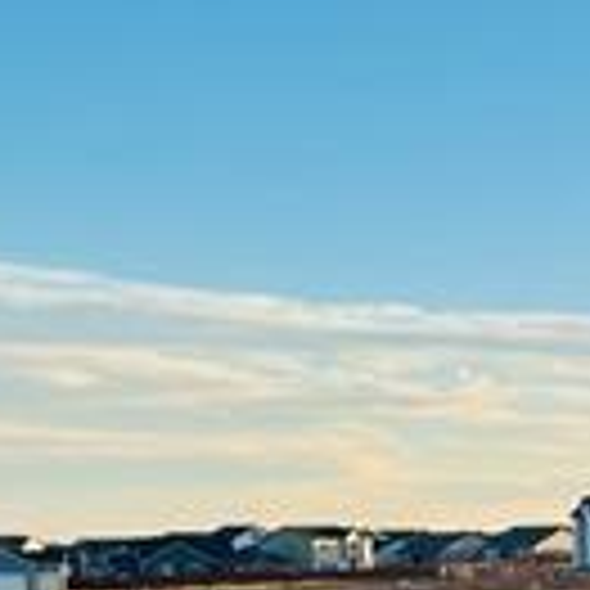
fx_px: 2160
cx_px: 1058
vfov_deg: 15.2
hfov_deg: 13.9
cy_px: 642
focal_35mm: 112
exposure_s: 1/2410
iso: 50
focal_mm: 5.1
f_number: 1.6
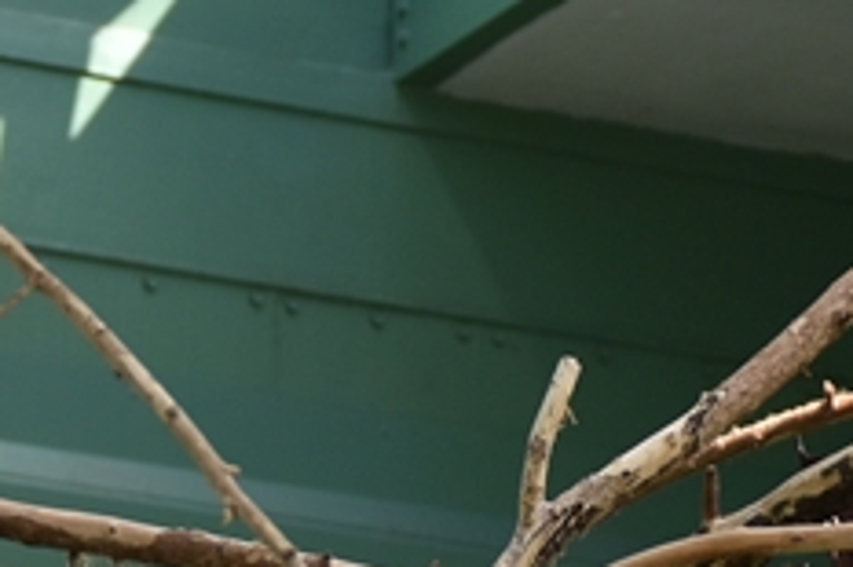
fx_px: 11701
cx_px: -15
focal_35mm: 494
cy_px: 938
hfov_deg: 4.2
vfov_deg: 2.8
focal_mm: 75
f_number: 5.6
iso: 320
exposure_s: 1/500
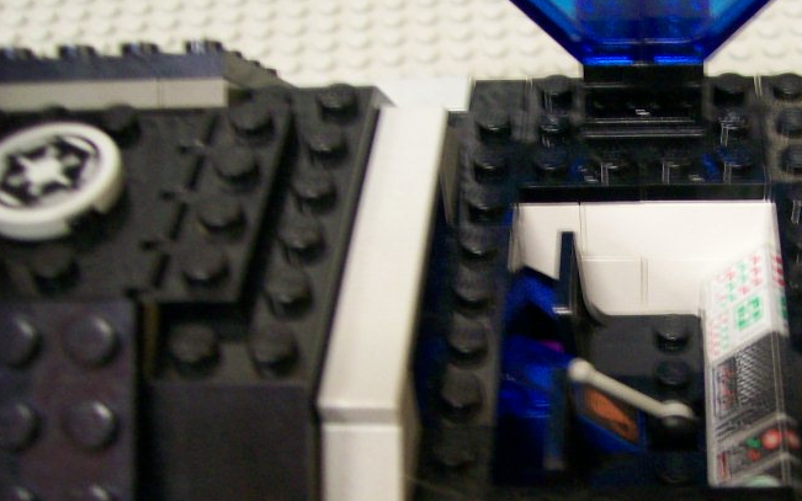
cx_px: 615
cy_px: 351
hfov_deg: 33.2
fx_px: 1312
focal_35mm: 60
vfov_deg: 21.5
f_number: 2.7
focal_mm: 6
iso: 160
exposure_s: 1/8
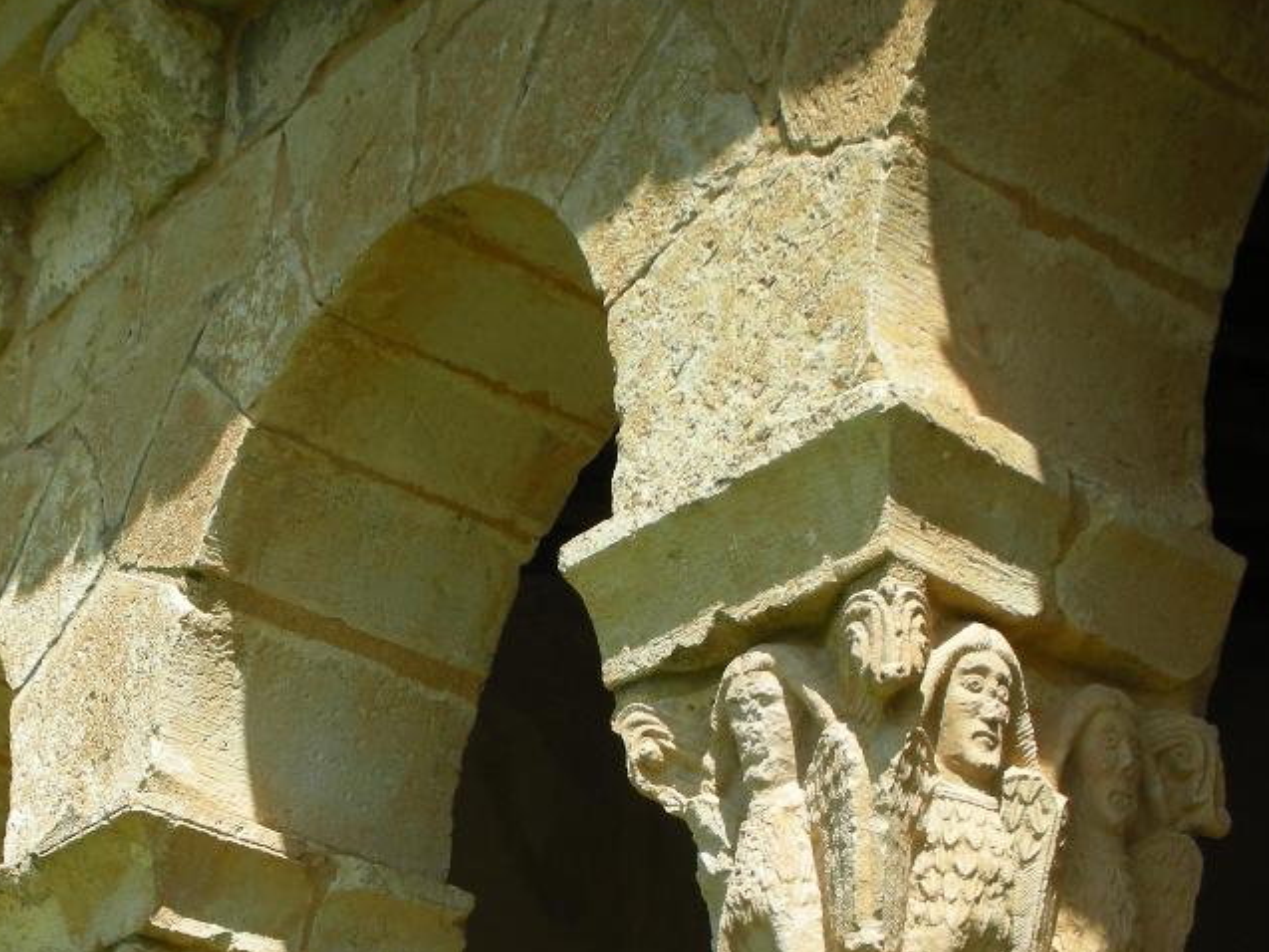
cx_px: 363
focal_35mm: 79
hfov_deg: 24.5
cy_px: 686
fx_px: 2897
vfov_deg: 18.6
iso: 50
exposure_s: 1/399
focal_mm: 8.8
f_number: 3.7
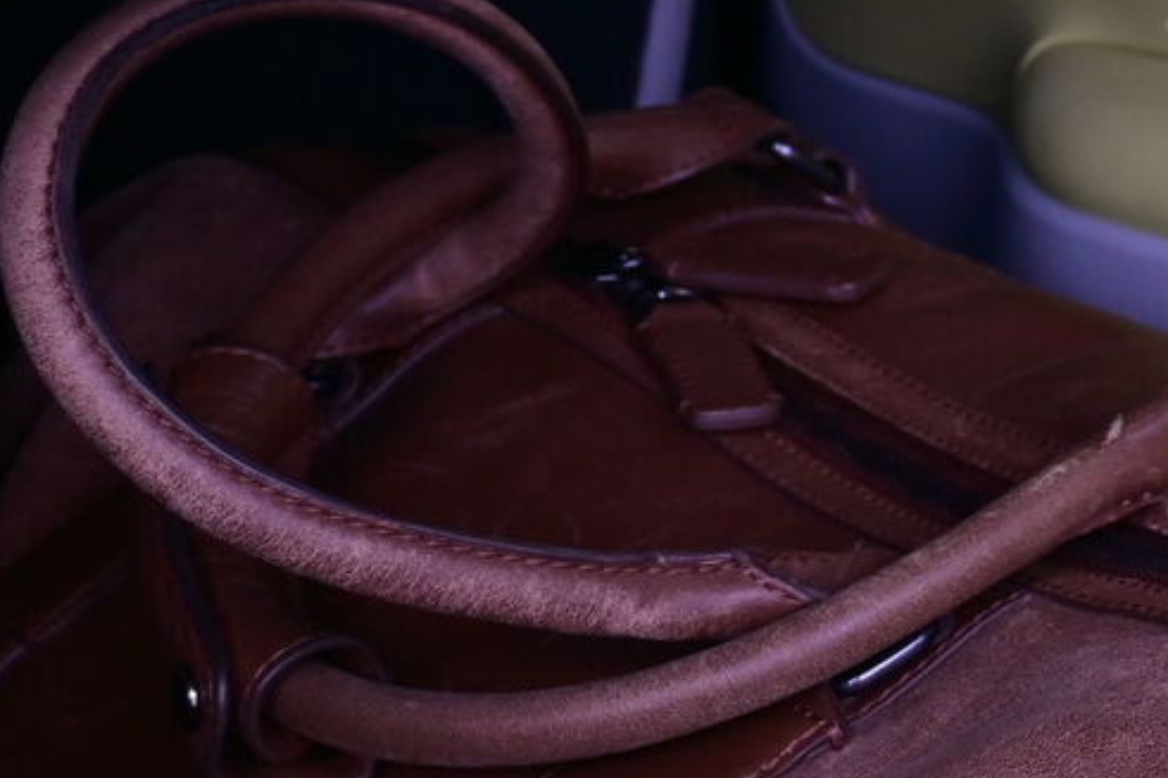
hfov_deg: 13.5
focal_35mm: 135
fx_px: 4377
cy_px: -347
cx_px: 2146
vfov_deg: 9.9
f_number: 4.2
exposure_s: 1/40
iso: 125
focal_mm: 23
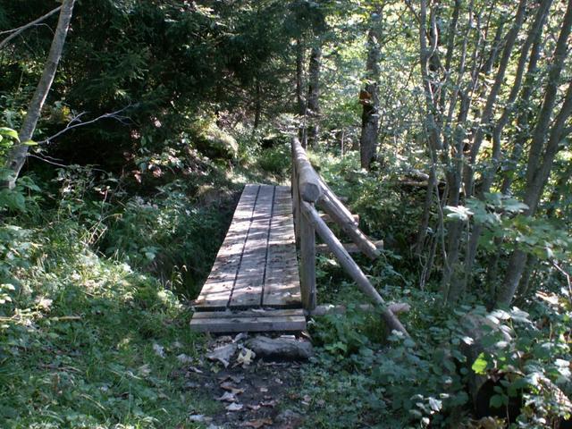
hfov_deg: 38.2
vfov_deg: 29.1
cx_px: 286
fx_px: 826
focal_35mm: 50
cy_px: 214
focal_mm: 8.27
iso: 100
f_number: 3.2
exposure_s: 1/40
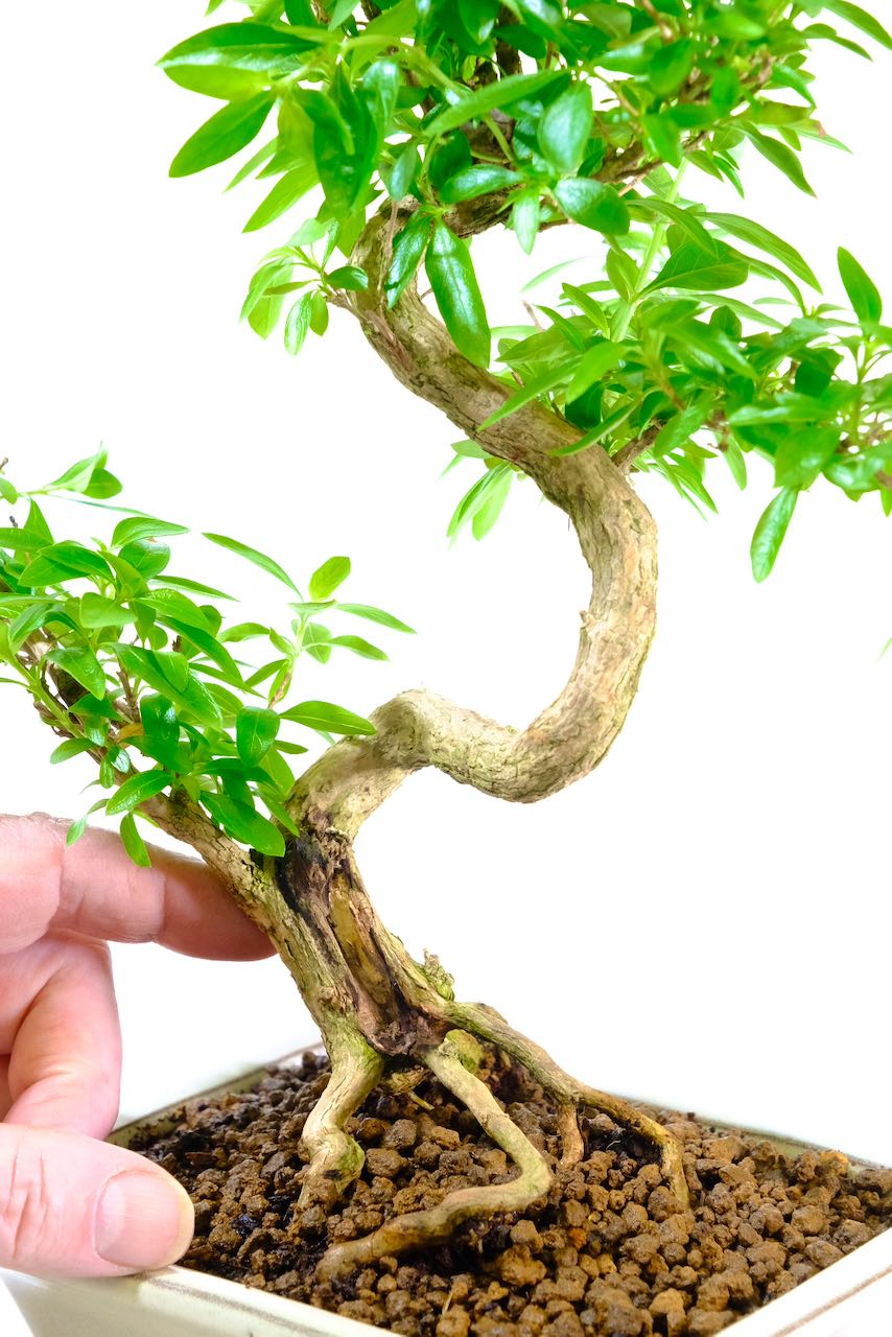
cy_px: 668
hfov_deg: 13.0
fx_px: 3900
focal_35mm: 105
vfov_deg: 19.5
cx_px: 446
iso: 2500
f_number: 9
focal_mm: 69.8
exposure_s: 1/30
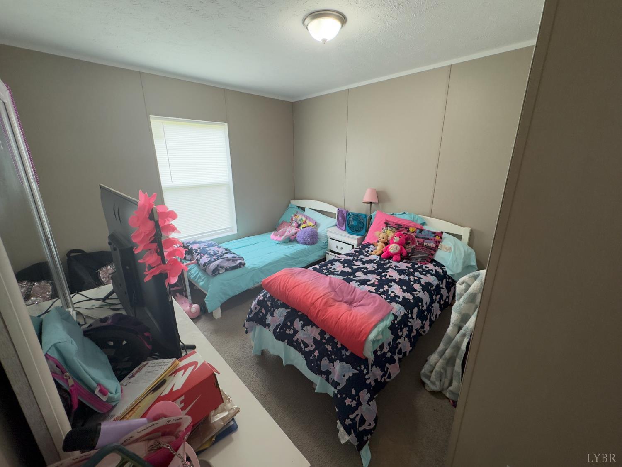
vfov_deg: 85.7
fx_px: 252
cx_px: 311
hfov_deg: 102.1
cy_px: 234
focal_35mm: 14
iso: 200
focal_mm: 2.22
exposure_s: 1/60
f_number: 2.2
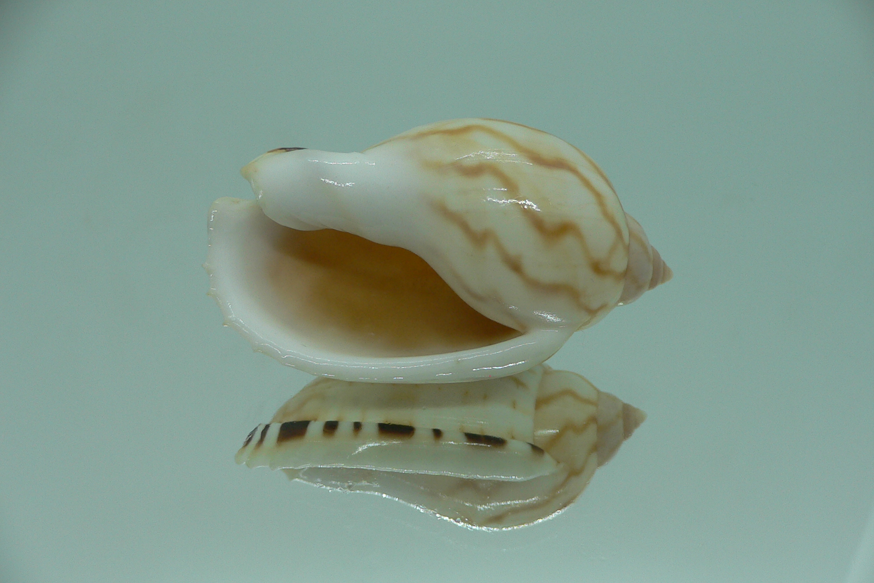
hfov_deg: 51.9
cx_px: 440
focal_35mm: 37
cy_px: 310
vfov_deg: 35.9
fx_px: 898
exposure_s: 1/80
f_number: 2.8
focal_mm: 4.6
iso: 80
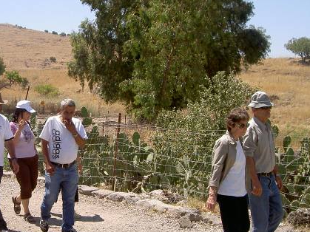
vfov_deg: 21.9
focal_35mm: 67
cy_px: 104
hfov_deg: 28.2
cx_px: 51
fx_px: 600
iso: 100
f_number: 4.7
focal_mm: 8
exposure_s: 1/476
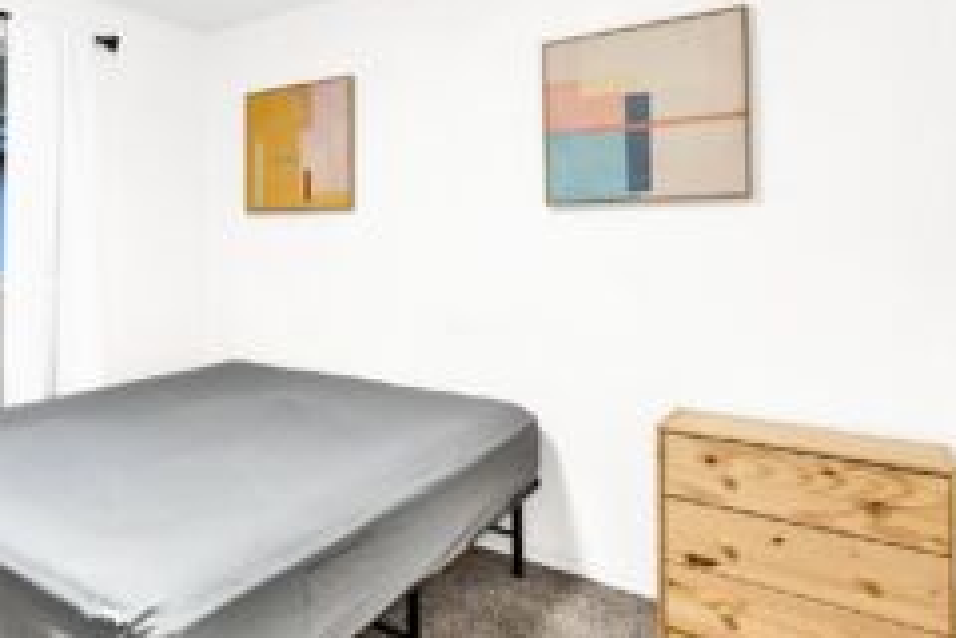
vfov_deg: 50.6
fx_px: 664
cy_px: 229
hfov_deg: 65.1
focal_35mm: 25
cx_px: 191
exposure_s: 1/5
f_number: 9
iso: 500
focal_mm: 10
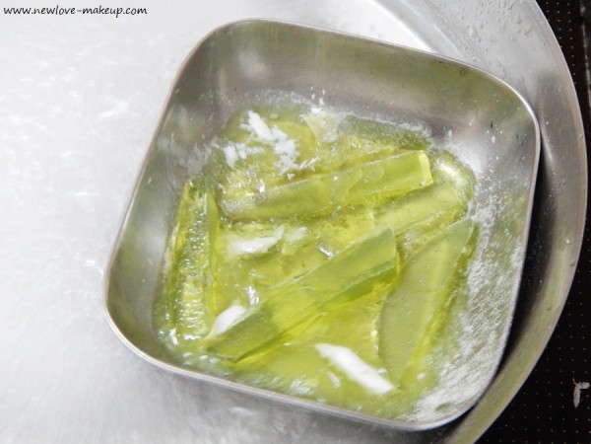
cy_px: 222
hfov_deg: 28.2
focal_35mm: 69
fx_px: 1178
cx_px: 296
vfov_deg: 21.3
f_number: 4.1
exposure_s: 1/8
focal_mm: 12.3
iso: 560
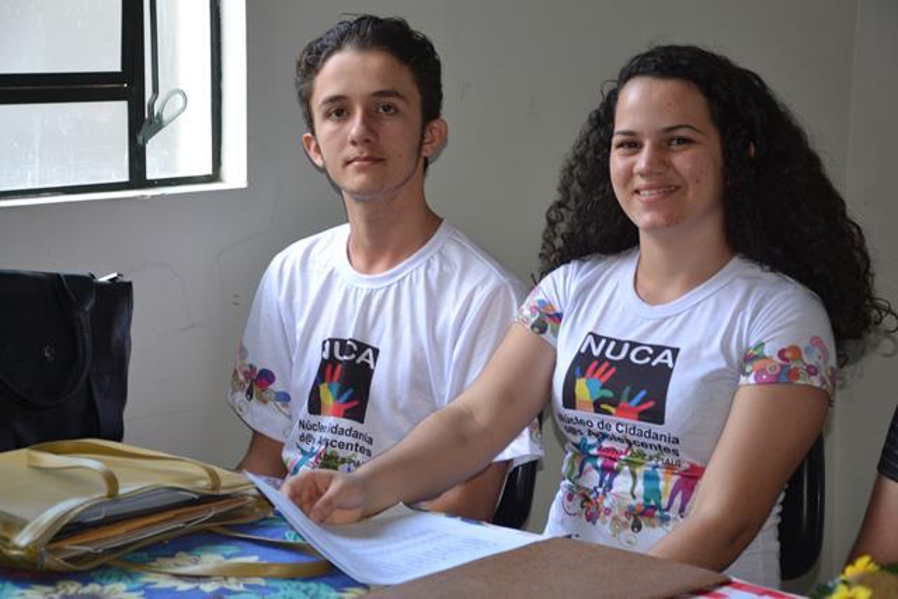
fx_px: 1572
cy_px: 300
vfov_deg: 21.6
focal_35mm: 63
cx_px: 449
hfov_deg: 31.9
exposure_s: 1/60
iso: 720
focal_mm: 42
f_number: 4.8
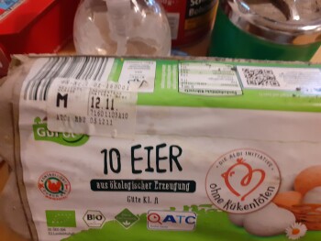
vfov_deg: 51.4
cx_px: 160
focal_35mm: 27
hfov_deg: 65.3
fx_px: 251
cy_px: 120
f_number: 1.9
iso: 400
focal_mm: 3.6
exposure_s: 1/25
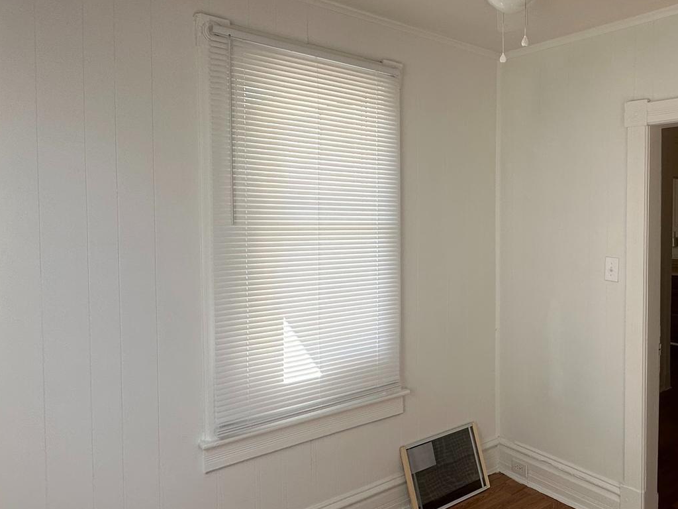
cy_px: 237
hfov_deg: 60.3
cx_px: 500
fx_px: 548
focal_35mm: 28
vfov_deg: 49.7
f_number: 2.2
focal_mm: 2.22
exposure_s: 1/99
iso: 50
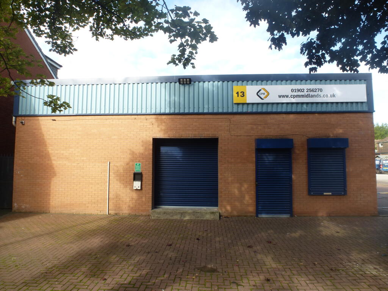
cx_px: 194
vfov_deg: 56.8
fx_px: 269
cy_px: 146
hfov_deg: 71.6
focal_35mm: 24
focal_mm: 4.3
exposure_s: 1/200
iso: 100
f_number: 4
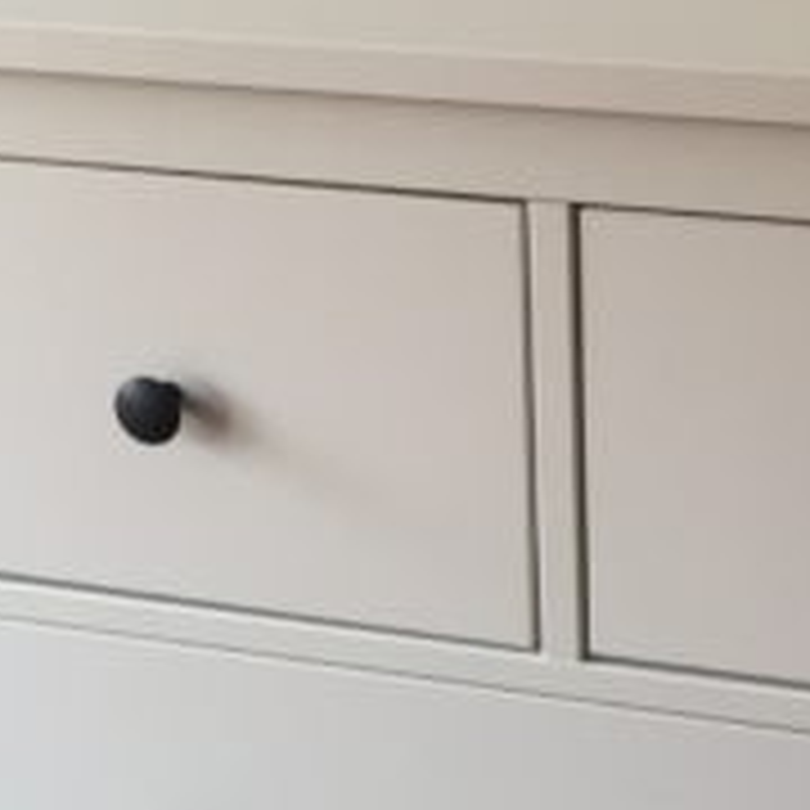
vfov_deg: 13.6
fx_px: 3389
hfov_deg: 13.6
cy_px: 605
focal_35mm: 128
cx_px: 261
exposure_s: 1/50
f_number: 2.2
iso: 40
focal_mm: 4.15
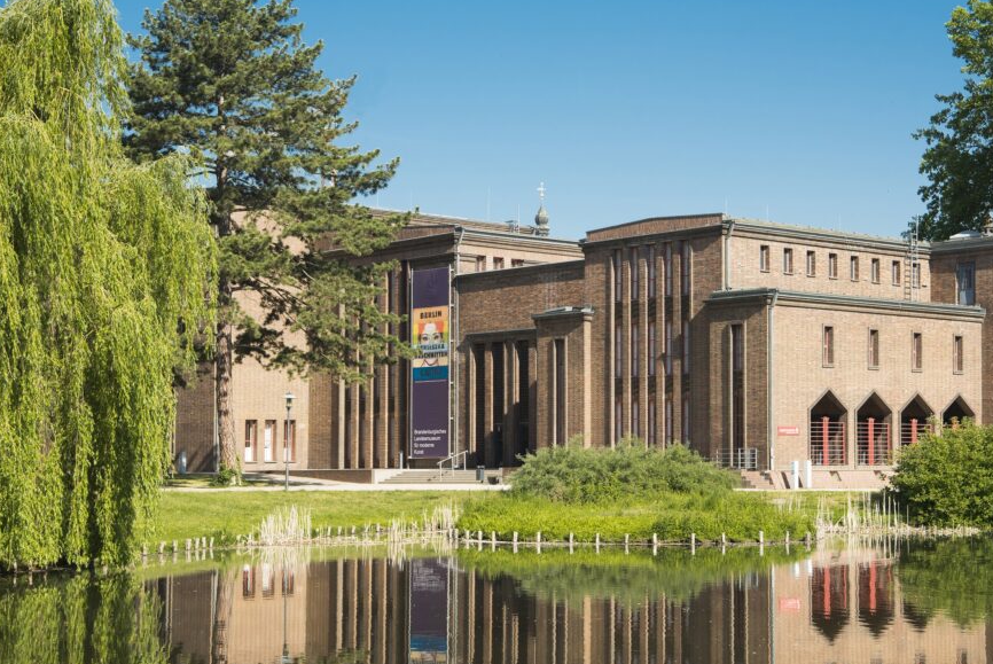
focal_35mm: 65
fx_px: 1794
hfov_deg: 30.9
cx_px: 576
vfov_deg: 21.0
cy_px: 321
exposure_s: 1/640
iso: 400
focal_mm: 55
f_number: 8
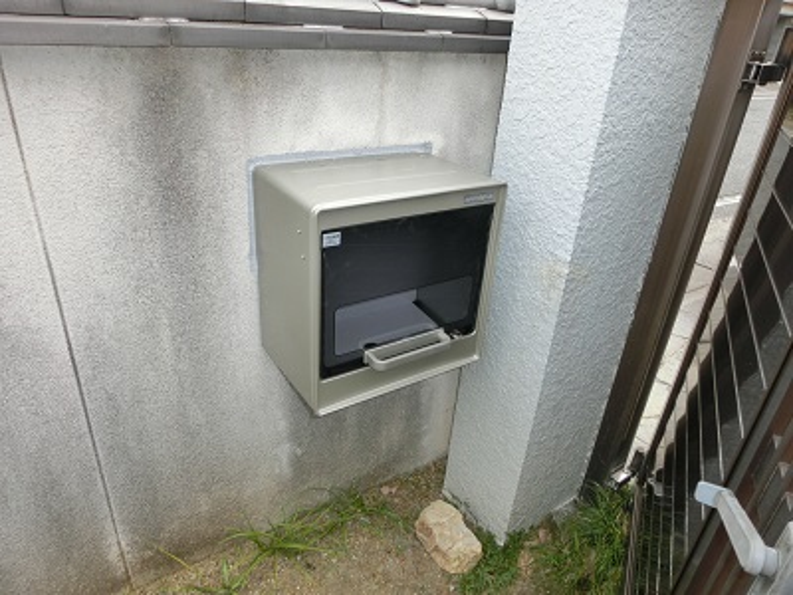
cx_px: 396
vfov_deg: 56.8
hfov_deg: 71.6
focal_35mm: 24
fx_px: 550
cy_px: 298
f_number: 3
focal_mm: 4.24
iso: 80
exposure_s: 1/125
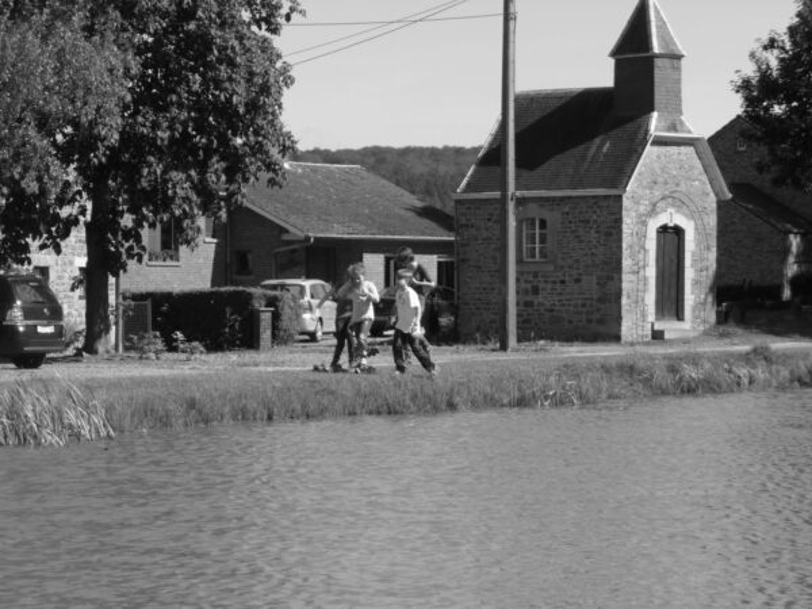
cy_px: 304
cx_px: 406
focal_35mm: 128
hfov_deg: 15.4
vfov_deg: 11.6
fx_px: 3003
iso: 100
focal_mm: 21.8
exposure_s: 1/400
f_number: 4.7
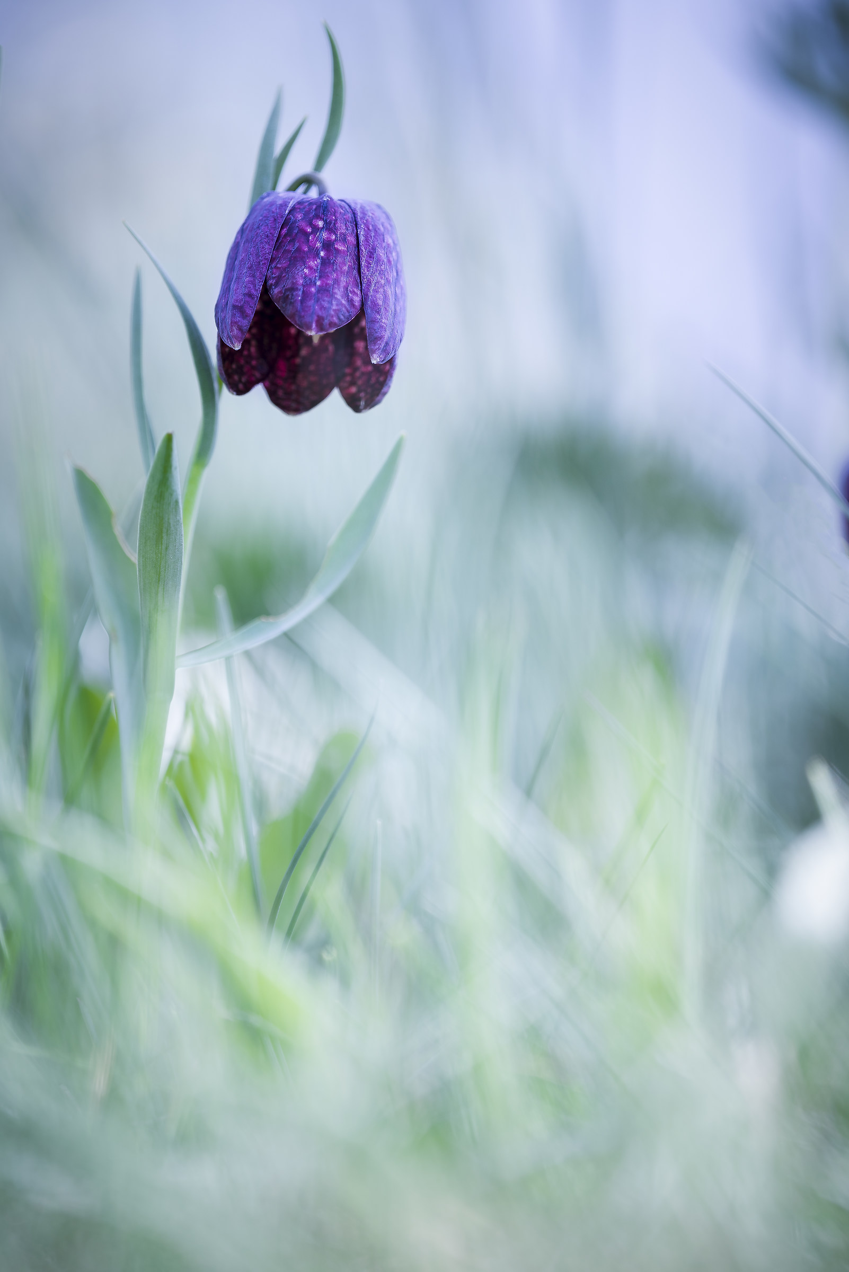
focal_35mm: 180
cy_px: 636
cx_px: 424
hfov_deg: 7.6
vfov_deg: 11.4
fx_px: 6361
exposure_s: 1/320
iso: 100
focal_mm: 180
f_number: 3.8
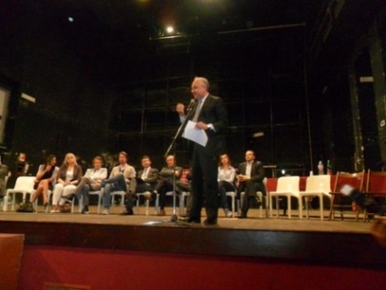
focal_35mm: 27
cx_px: 193
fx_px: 301
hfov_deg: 65.3
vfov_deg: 51.4
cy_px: 145
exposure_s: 1/45
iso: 400
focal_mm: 4.9
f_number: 3.5
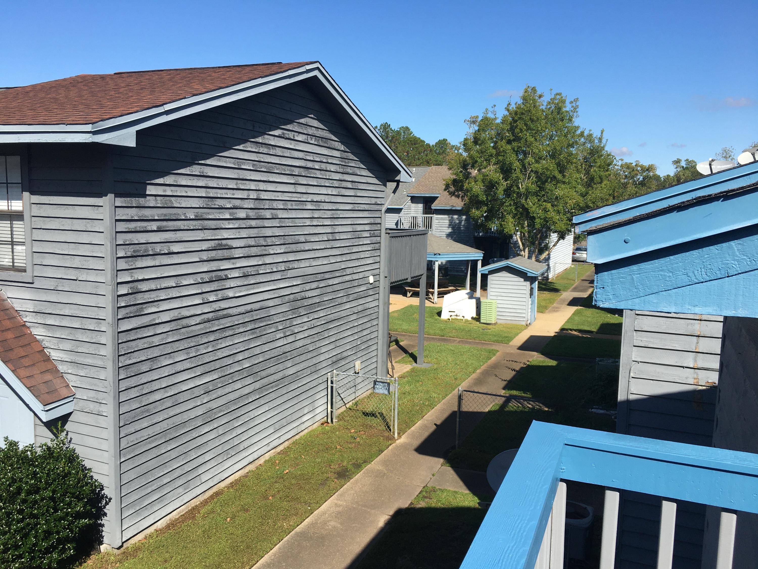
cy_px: 284
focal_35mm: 29
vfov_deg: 48.2
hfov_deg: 61.7
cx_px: 379
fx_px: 635
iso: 25
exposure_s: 1/1425
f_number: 2.2
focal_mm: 4.15
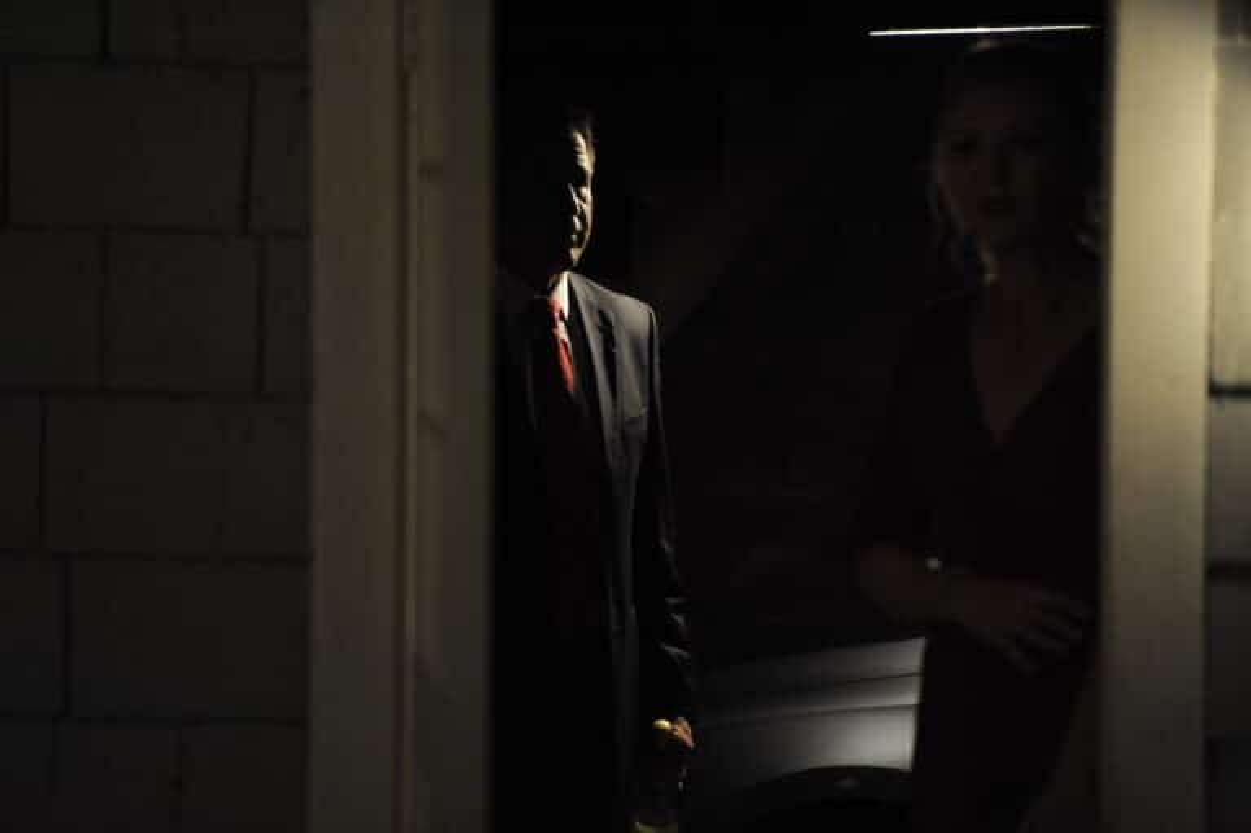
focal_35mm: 200
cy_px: 416
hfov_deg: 10.3
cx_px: 626
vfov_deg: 6.9
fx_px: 6945
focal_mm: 200
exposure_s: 1/125
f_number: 2.8
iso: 5000
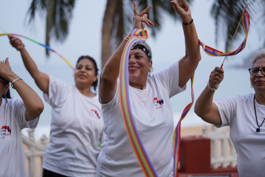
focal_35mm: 90
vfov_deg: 15.2
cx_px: 132
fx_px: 662
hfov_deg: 22.6
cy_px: 88
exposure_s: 1/250
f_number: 2.8
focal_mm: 90
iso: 100
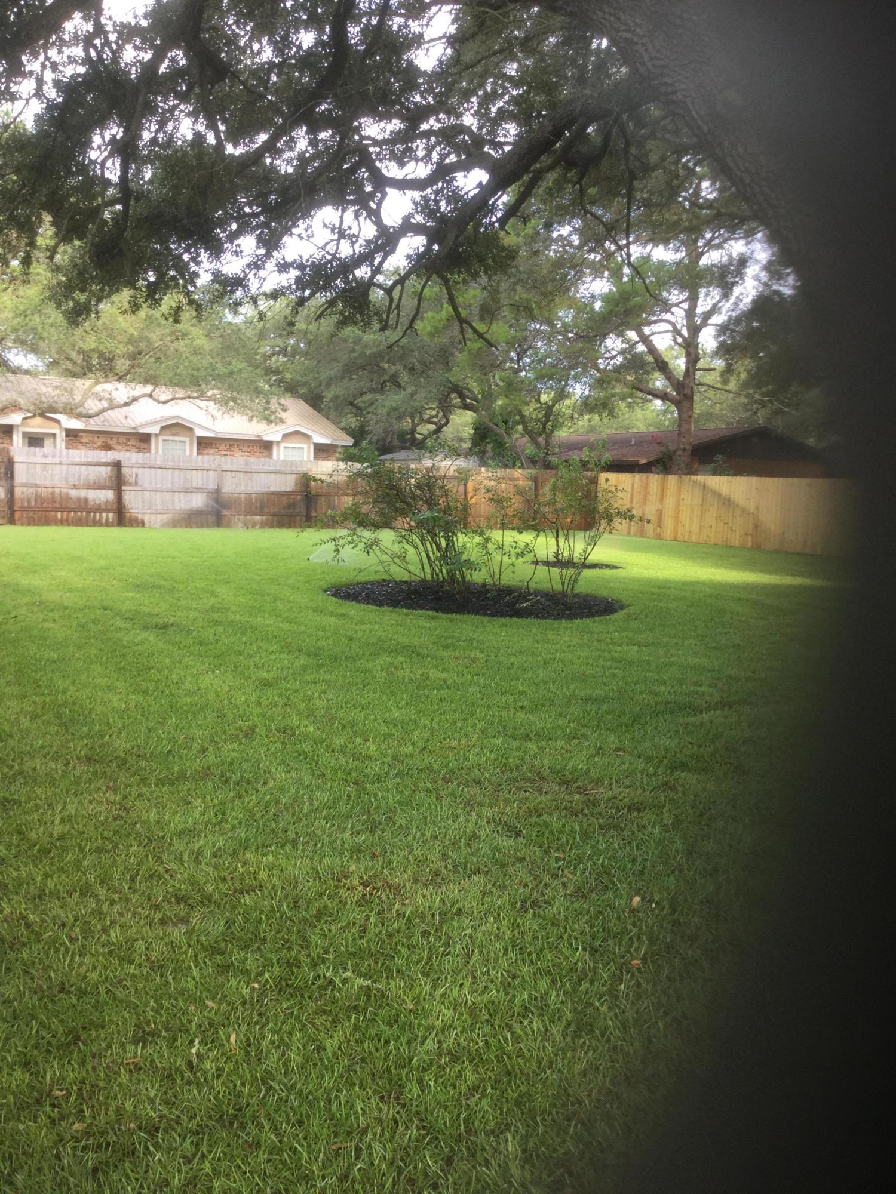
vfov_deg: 58.4
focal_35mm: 31
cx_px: 448
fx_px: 1070
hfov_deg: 45.4
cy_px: 597
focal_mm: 3.3
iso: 25
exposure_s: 1/60
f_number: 2.4
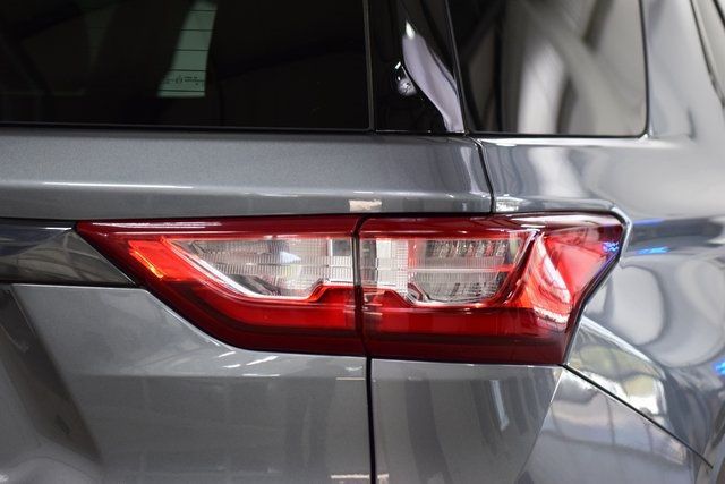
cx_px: 362
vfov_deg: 13.0
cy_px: 242
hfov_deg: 19.5
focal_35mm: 105
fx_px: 2115
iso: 1600
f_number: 3.5
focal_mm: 70
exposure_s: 1/125
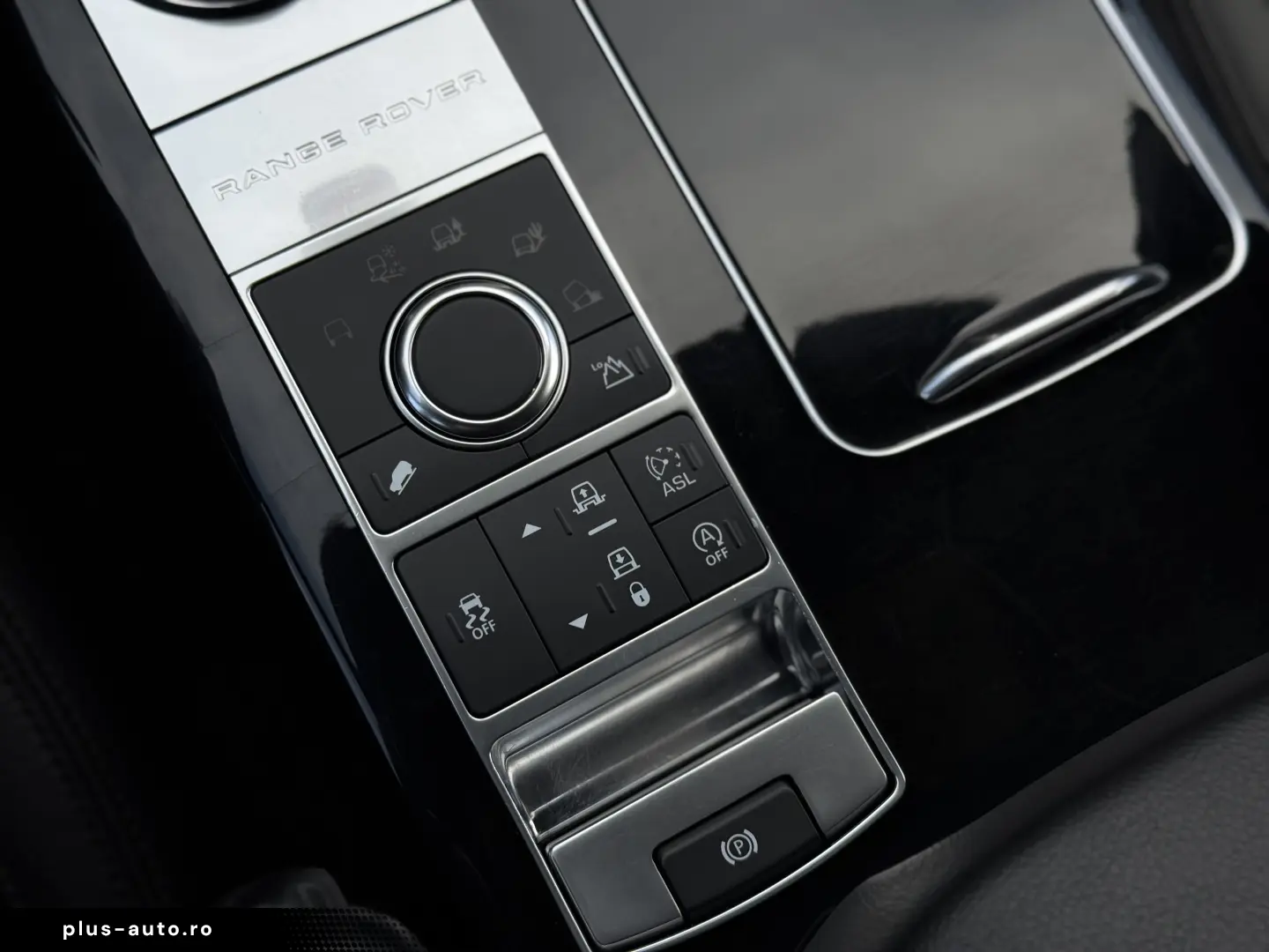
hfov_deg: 39.7
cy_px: 476
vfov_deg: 30.3
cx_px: 634
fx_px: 1760
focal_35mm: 48
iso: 64
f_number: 1.78
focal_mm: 6.76
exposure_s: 1/906
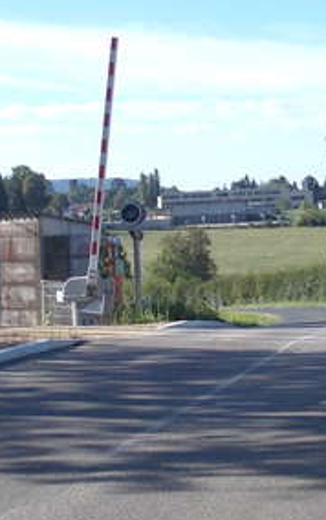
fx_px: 1206
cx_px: 297
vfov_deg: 24.3
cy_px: 240
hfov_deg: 15.2
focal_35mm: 85
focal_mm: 5.3
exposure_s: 1/200
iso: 80
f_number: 6.2
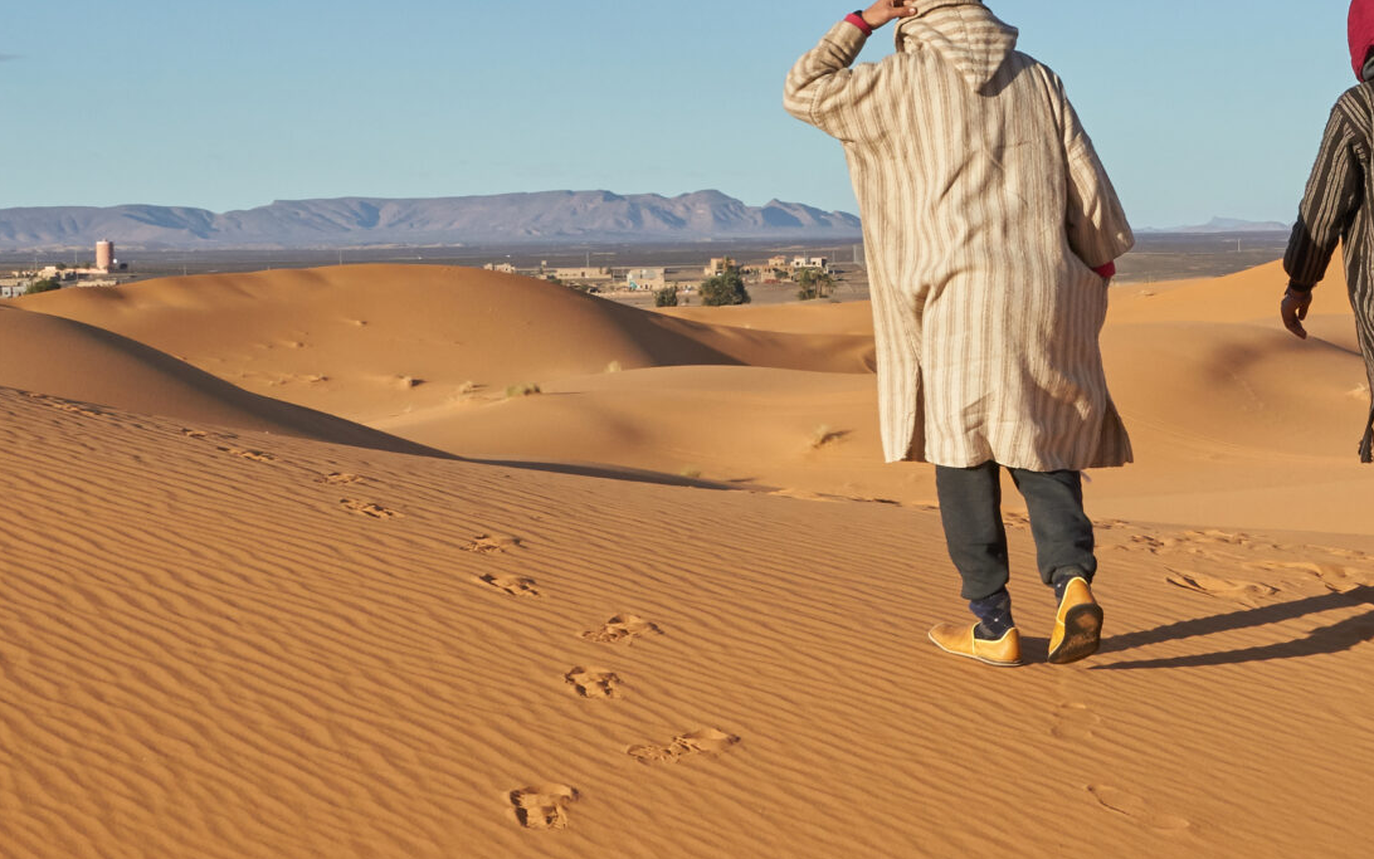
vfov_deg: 15.1
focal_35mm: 86
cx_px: 1285
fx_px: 3221
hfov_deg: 23.3
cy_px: 187
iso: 500
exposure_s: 1/640
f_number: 11
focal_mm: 24
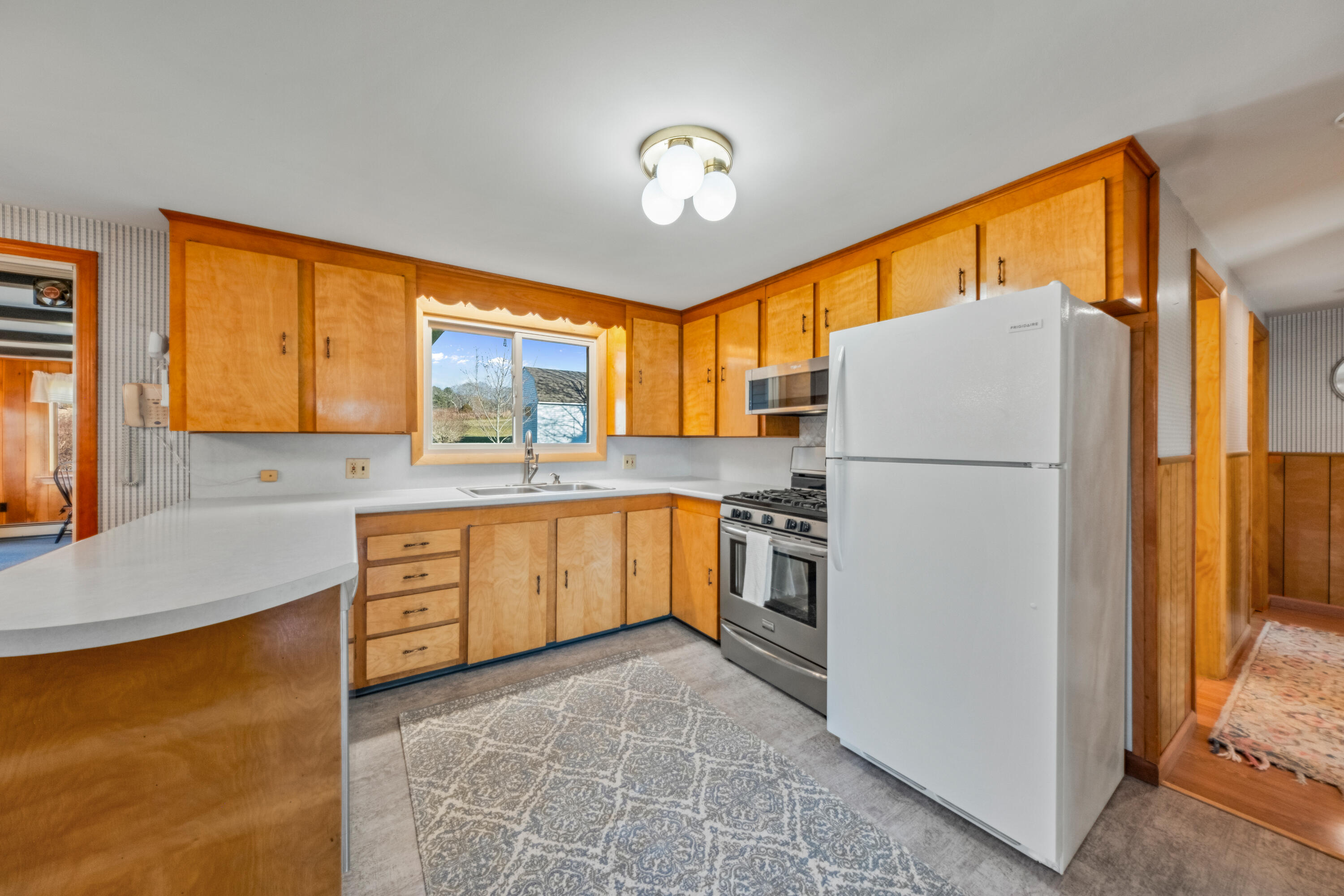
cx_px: 672
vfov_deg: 90.0
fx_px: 448
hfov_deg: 112.6
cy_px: 448
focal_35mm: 12
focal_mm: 8.3
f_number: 8
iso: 500
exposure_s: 1/8
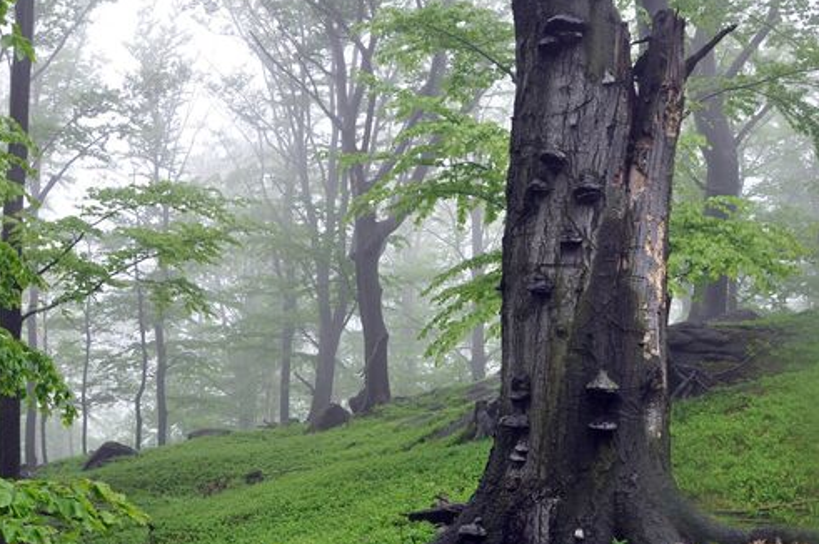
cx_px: 422
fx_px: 1000
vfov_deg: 30.4
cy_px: 291
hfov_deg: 44.5
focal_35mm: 44
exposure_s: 1/40
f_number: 6.3
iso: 200
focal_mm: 18
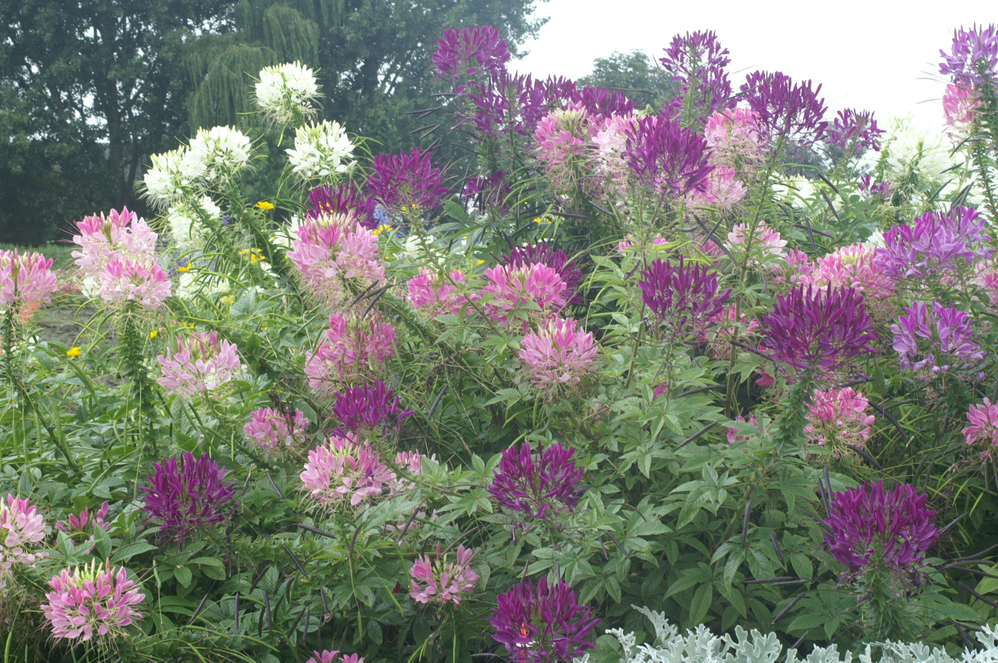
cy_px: 332
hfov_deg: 27.0
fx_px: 2077
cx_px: 499
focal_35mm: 75
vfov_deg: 18.1
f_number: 16
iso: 100
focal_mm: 50
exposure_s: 1/4
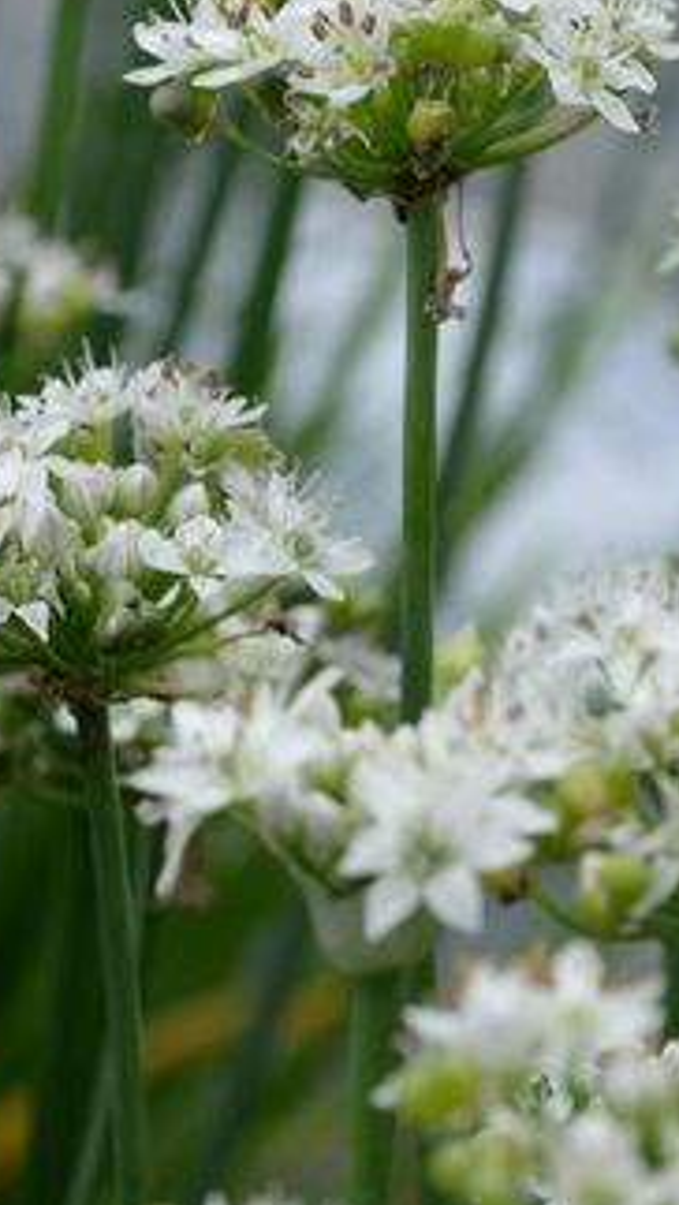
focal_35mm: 170
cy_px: 369
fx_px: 5434
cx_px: 386
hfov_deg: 7.1
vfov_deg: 12.6
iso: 800
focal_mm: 105
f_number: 20
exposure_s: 1/125
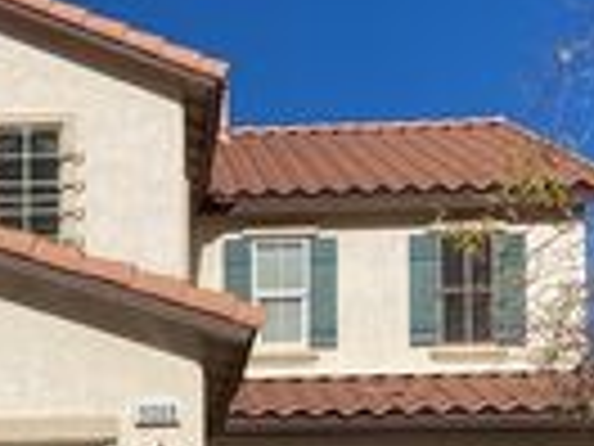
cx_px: -50
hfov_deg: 17.9
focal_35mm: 106
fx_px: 1819
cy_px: 556
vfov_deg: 13.5
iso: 20
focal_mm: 3.99
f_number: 1.8
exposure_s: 1/5348
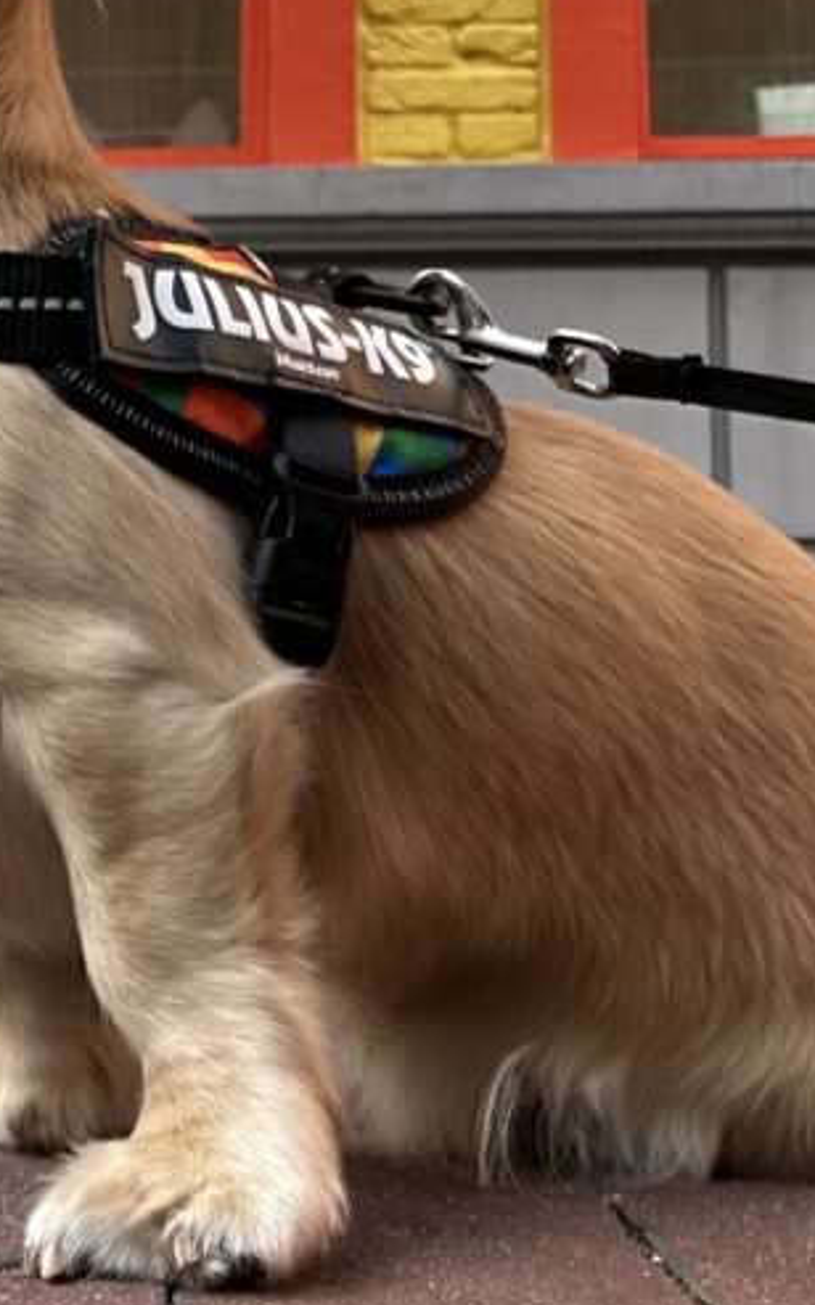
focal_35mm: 66
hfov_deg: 18.6
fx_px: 2346
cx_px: -188
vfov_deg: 30.6
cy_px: 347
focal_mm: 2.69
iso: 25
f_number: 1.9
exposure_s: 1/210
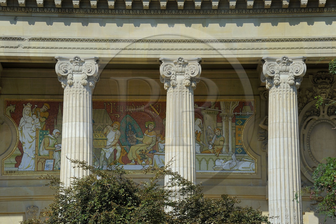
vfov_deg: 8.6
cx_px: 168
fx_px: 1493
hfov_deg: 12.8
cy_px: 112
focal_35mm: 160
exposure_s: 1/200
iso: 200
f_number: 14
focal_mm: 160
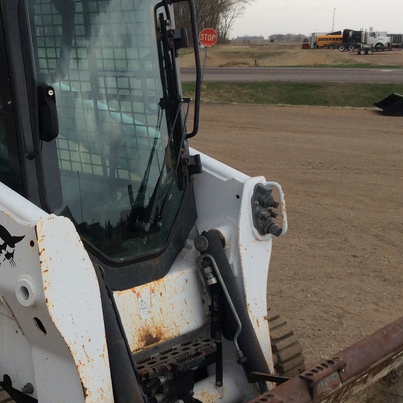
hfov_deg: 27.9
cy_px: 187
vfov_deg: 29.1
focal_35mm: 59
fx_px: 777
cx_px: 36
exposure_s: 1/539
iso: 32
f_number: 2.4
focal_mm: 3.3
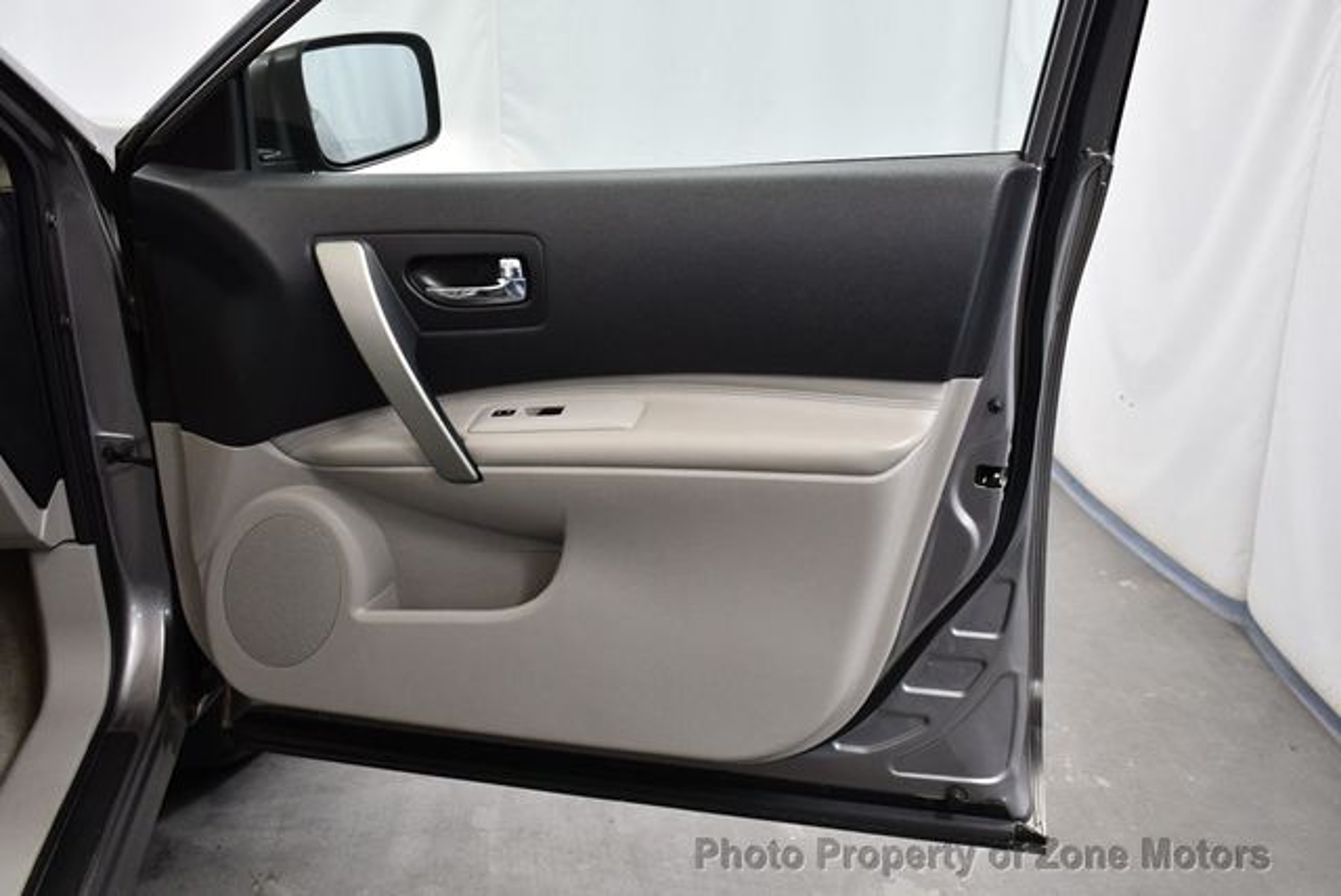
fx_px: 1342
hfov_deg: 53.1
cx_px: 670
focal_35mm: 36
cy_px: 448
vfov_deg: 36.9
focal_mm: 18
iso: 1400
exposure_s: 1/125
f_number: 3.5
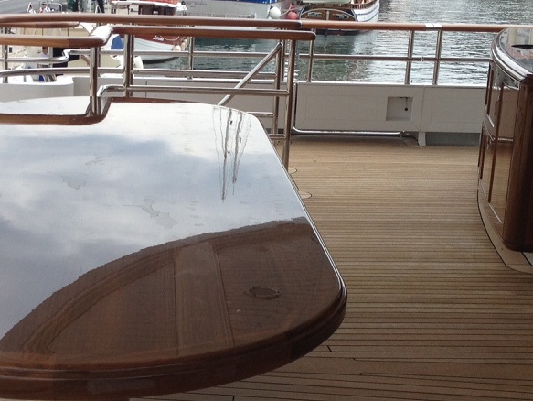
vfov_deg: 18.9
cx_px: 203
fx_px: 1202
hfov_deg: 24.9
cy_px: 228
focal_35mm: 78
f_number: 2.4
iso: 50
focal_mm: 4.28
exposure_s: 1/351
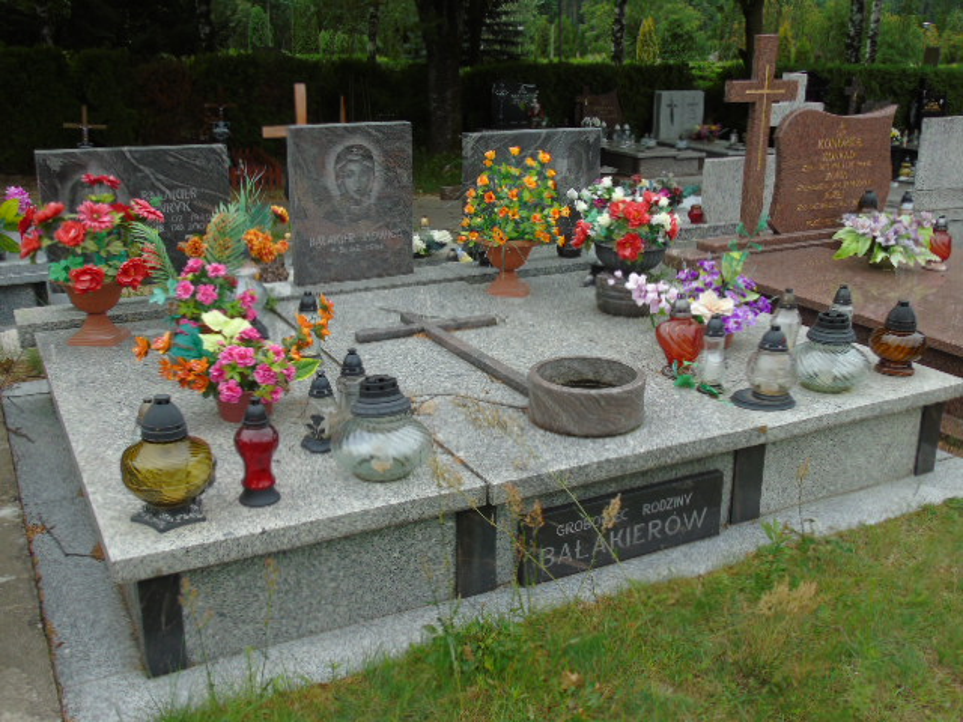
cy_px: 361
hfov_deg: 54.0
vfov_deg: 41.8
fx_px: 946
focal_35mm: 34
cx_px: 482
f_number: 3.8
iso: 80
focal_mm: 6.1
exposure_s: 1/250
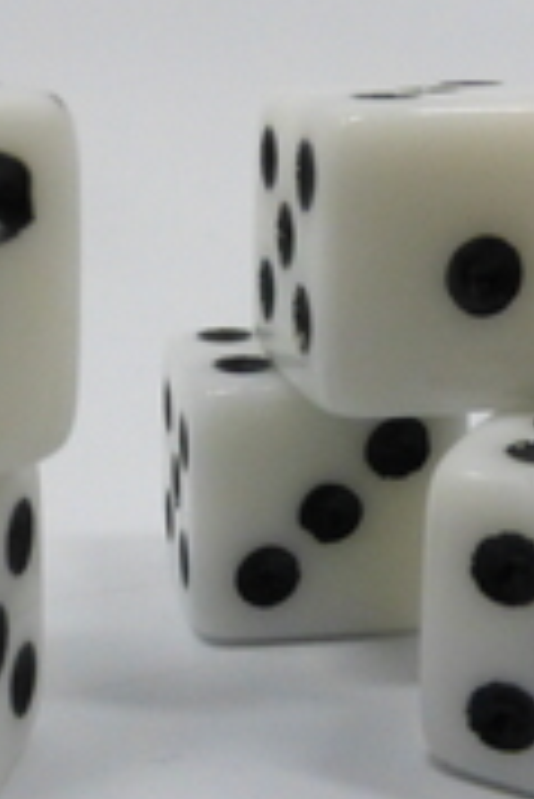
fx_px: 1243
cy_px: 373
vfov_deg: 35.6
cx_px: 193
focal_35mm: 56
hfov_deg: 24.2
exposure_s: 1/100
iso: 800
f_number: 6.3
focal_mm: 4.3
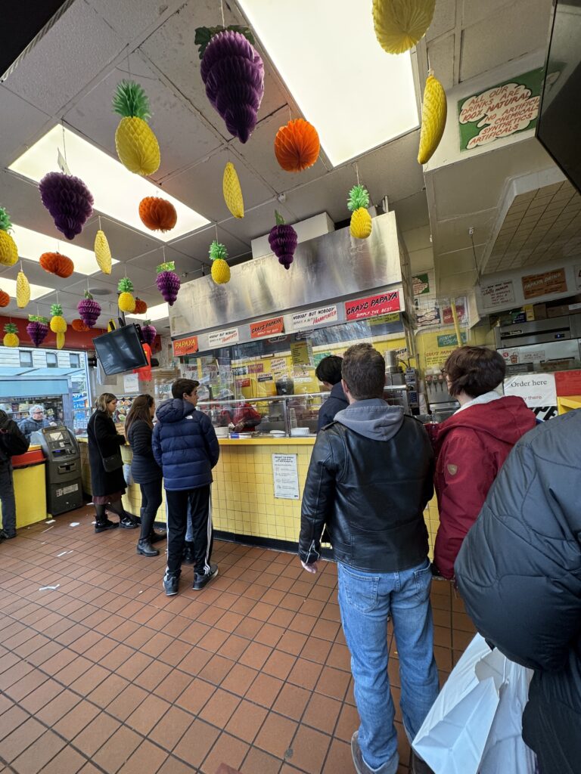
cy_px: 387
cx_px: 290
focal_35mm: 14
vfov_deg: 102.1
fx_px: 313
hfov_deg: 85.7
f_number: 2.2
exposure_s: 1/120
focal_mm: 2.22
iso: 125
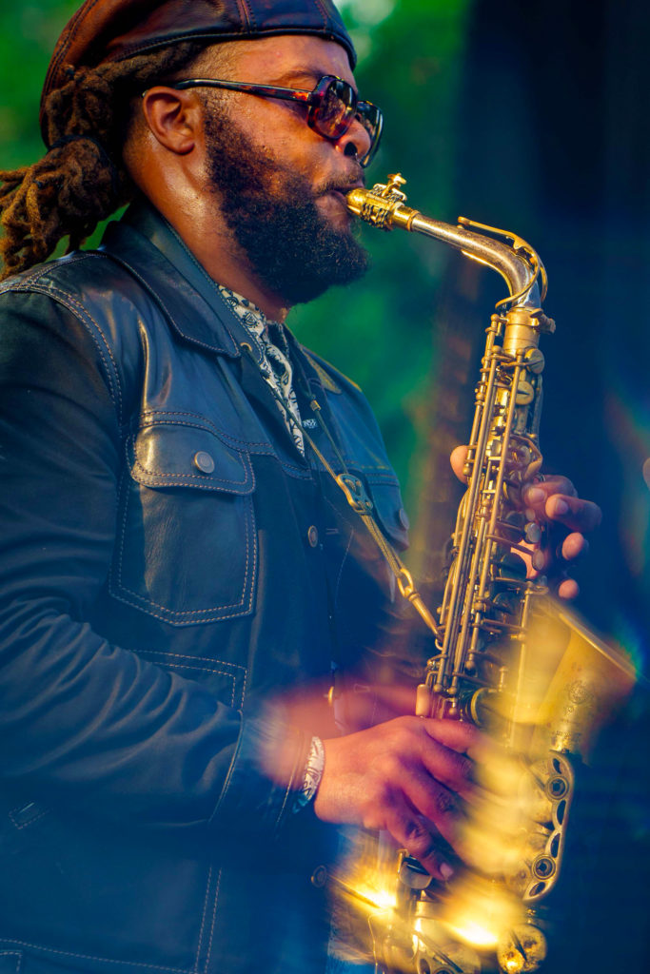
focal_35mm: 202
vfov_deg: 10.2
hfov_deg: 6.8
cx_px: 325
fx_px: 5469
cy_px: 487
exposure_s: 1/500
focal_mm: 135
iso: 400
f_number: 3.5
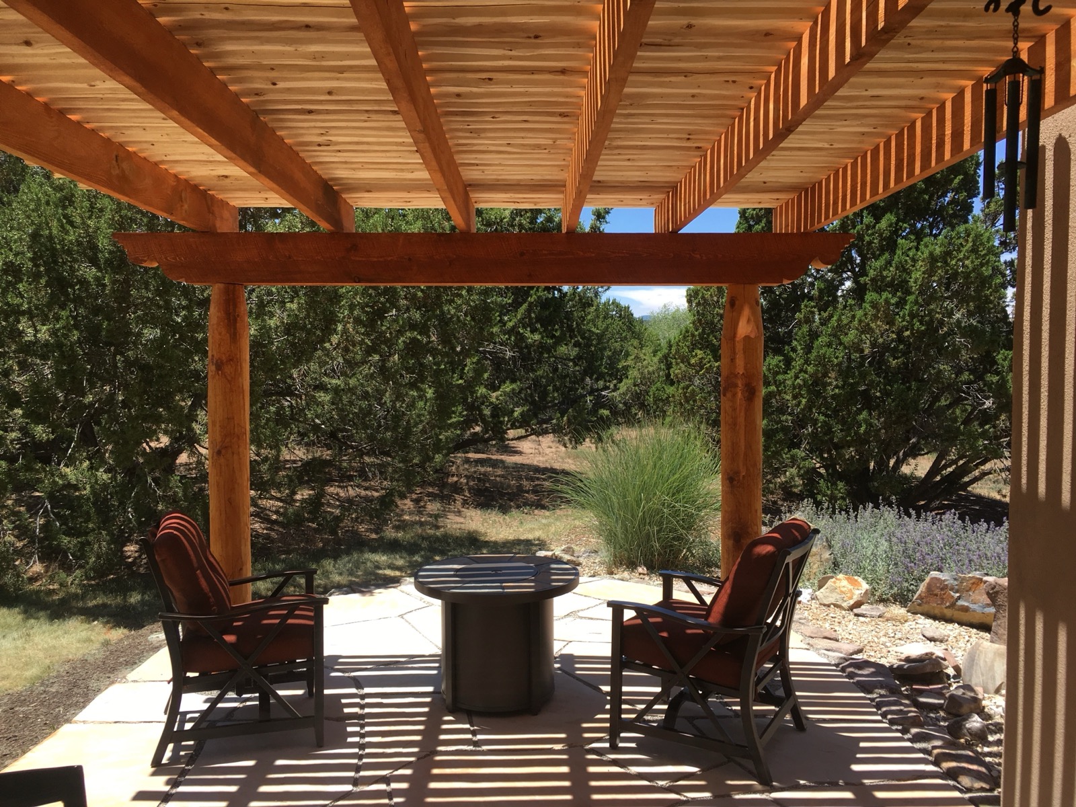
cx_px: 538
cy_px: 404
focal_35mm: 29
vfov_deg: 48.2
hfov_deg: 61.7
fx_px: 901
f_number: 2.2
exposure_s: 1/754
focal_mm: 4.15
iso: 25
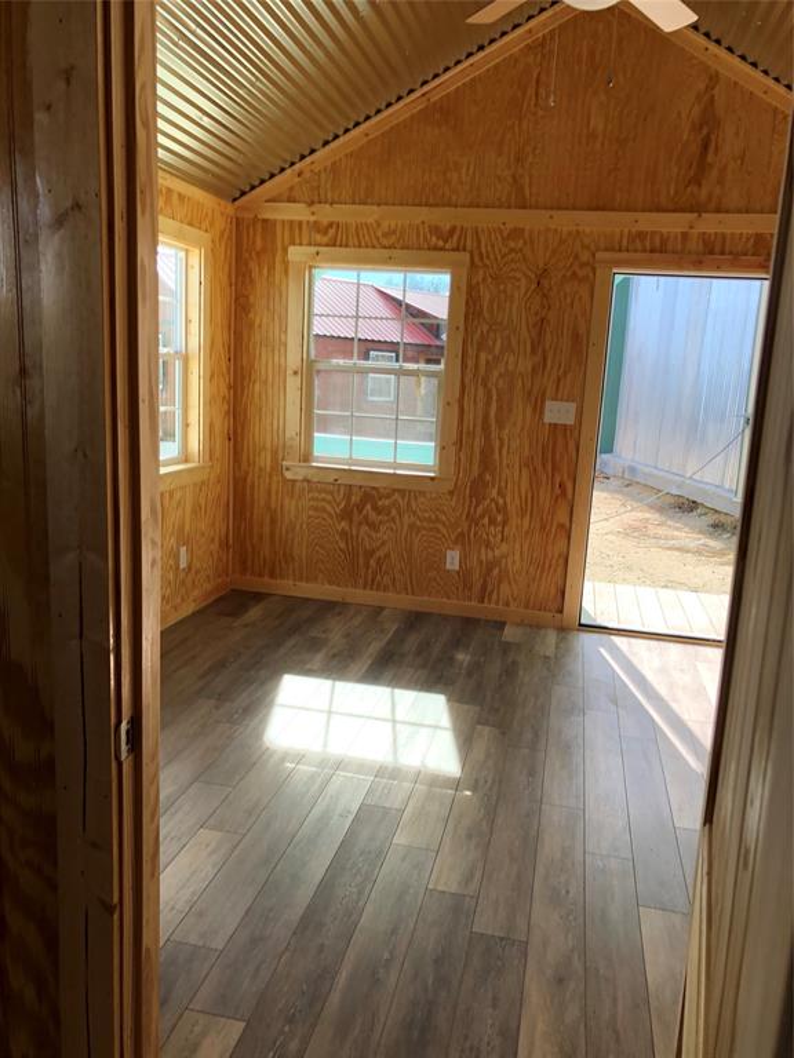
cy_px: 529
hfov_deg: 49.7
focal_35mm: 28
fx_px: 856
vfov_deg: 63.4
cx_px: 397
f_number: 1.8
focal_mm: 4
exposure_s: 1/216
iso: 20
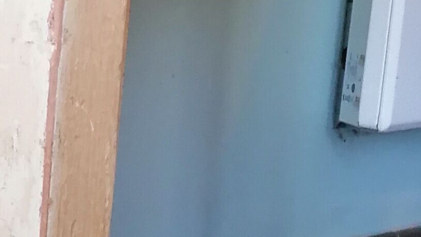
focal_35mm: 145
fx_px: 1619
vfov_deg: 8.3
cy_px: 6
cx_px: -244
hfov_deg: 13.8
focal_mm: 4.75
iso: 160
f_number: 1.8
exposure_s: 1/33.3
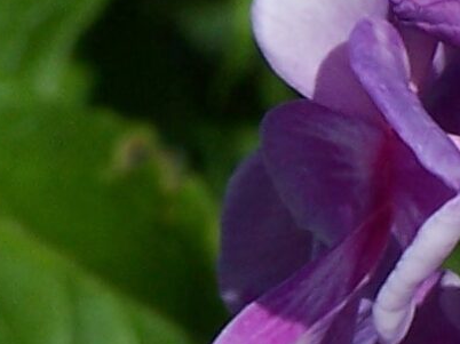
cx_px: 1320
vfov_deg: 1.8
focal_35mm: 816
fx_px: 10837
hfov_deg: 2.4
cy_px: 461
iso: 80
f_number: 6.3
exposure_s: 1/500
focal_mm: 21.2
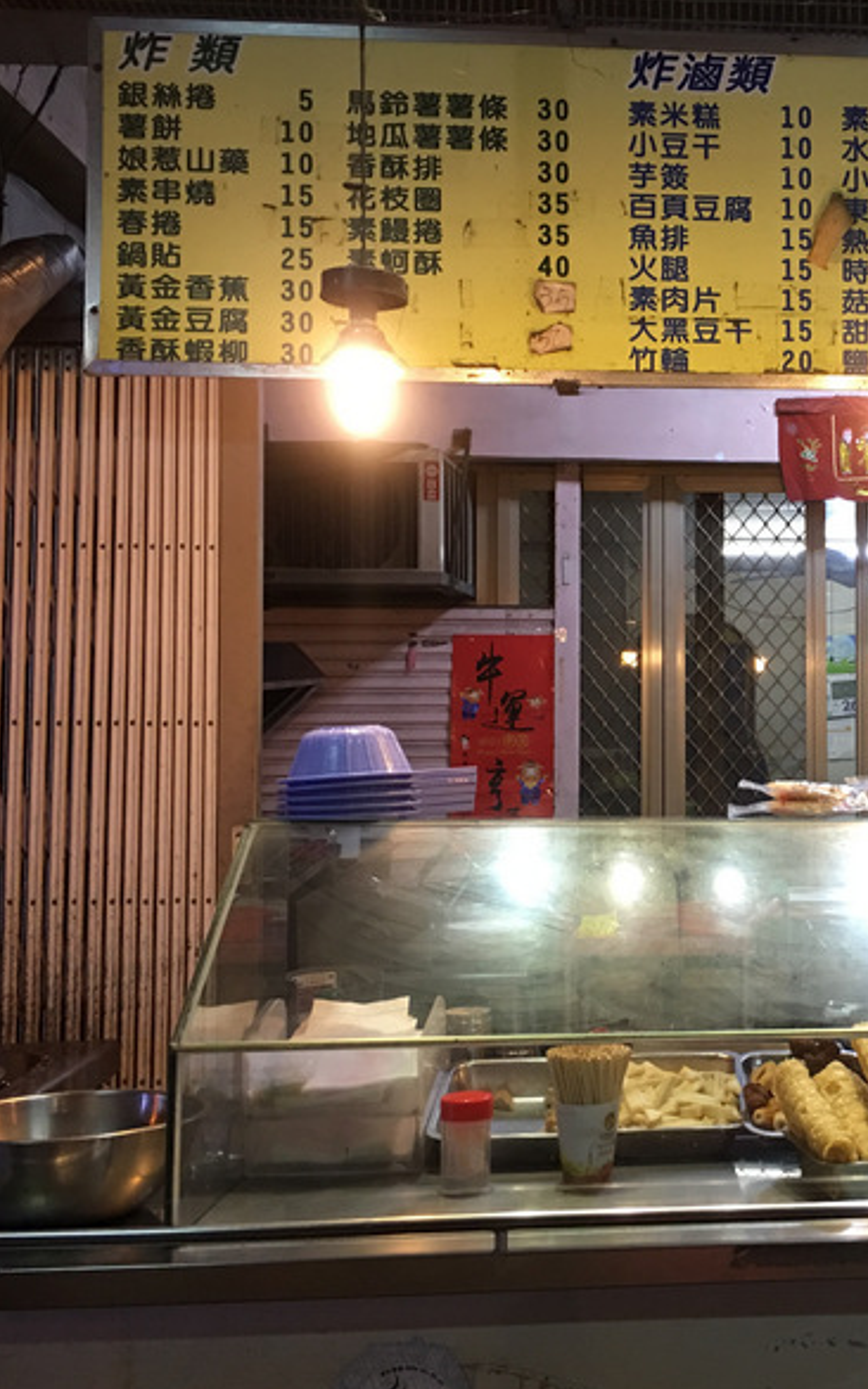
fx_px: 1590
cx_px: 851
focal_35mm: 42
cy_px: 683
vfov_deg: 47.2
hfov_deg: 28.8
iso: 64
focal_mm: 4.15
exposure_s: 1/15
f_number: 2.2
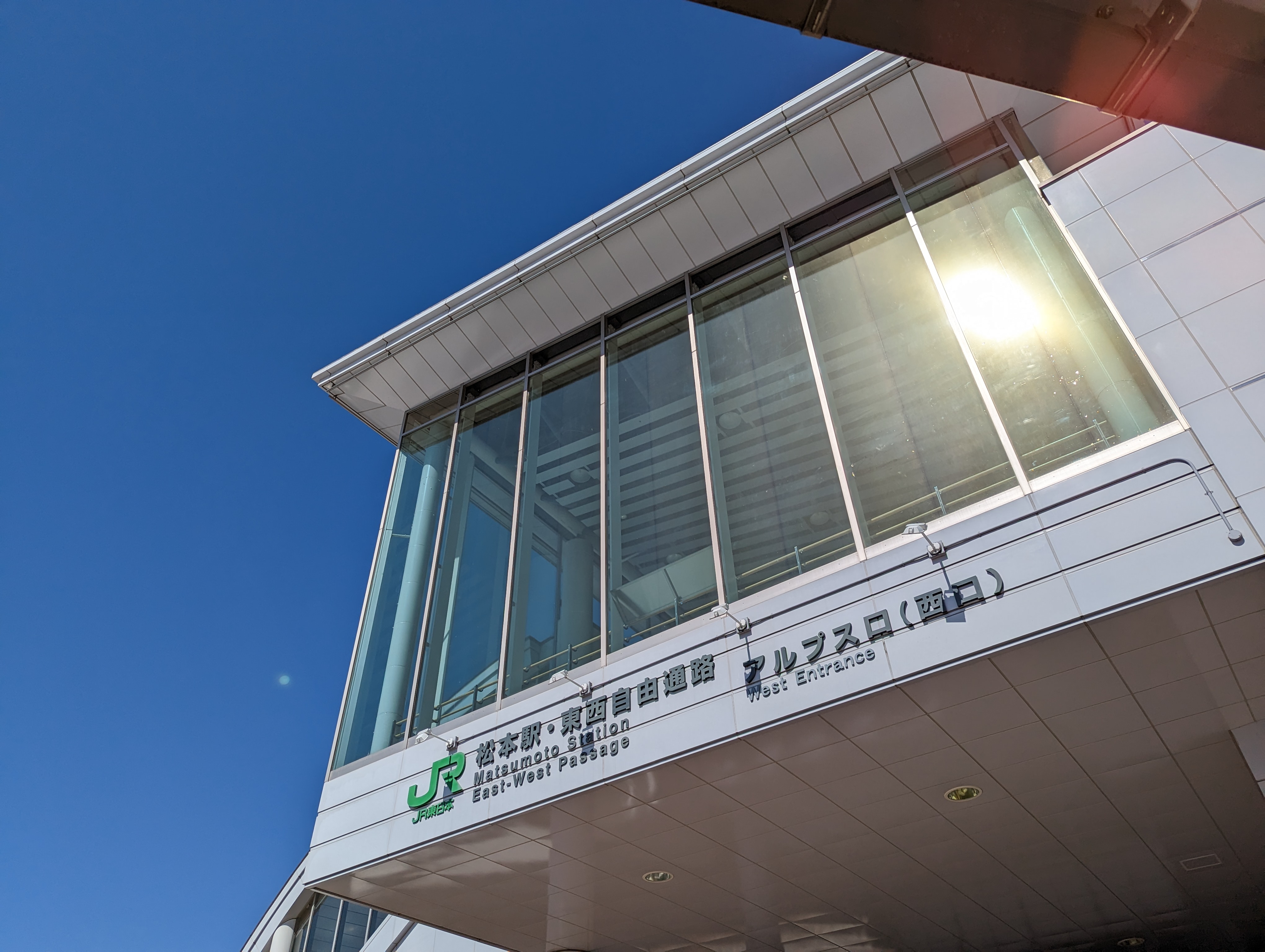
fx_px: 878
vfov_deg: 56.9
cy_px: 476
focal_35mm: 24
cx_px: 632
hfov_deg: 71.5
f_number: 1.85
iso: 45
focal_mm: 6.81
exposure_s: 1/7092
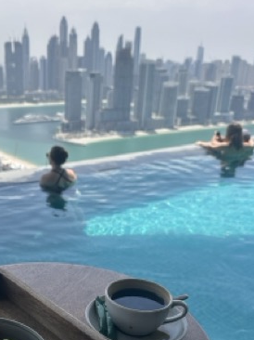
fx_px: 411
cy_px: 256
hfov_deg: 33.3
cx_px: 51
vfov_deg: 43.3
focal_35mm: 42
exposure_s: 1/3861
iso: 80
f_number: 1.78
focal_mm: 6.86
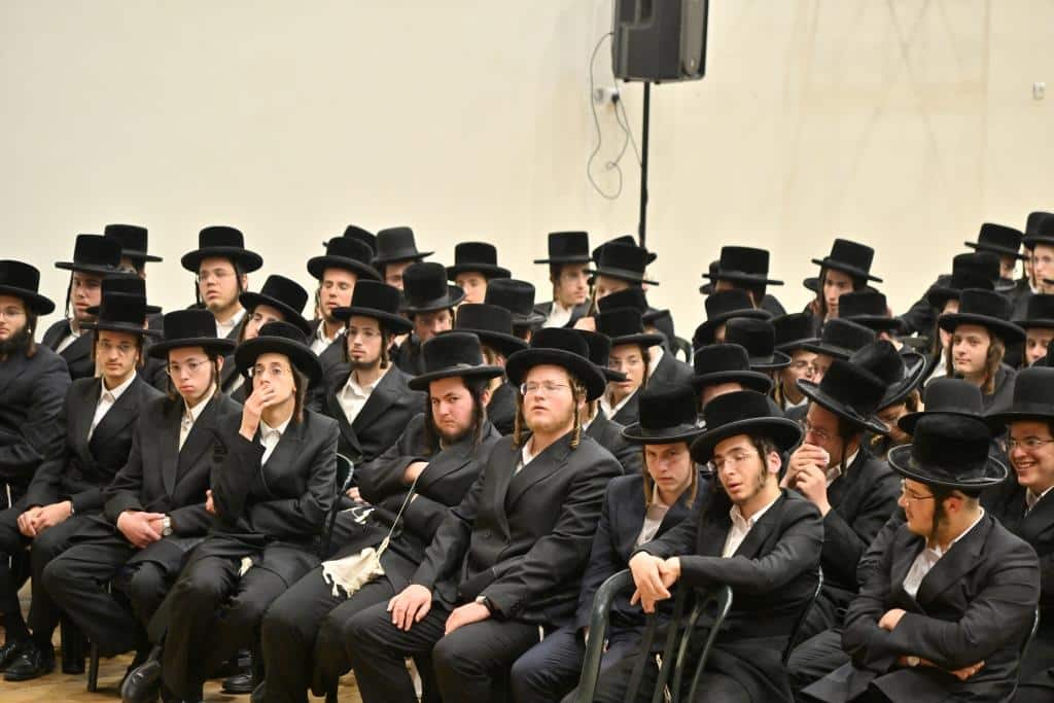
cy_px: 352
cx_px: 527
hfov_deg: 17.1
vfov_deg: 11.4
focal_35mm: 120
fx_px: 3514
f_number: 4
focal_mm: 120
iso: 1600
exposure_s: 1/200
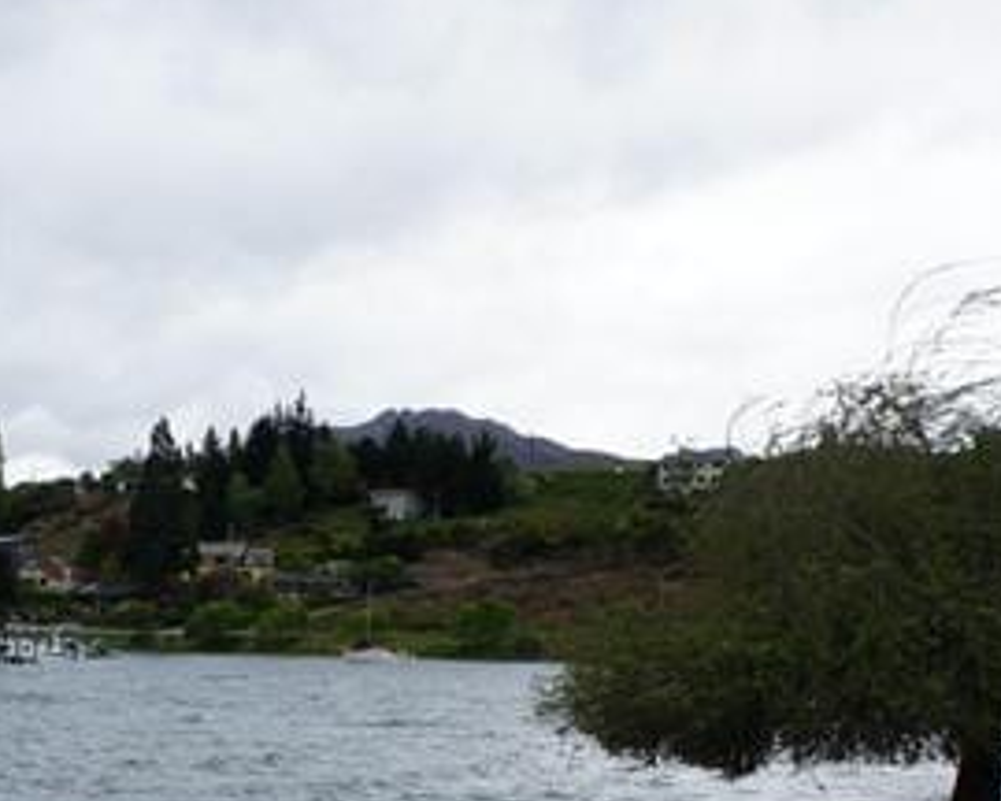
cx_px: 41
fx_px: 2548
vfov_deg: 17.8
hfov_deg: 21.6
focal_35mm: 86
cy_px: 530
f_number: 11
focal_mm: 21
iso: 200
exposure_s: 1/125
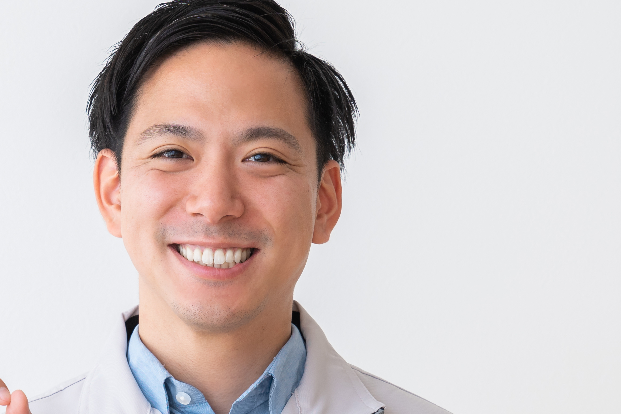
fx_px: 3019
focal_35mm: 175
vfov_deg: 7.8
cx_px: 61
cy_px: 427
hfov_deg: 11.7
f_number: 5
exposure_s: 1/125
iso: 160
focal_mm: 68
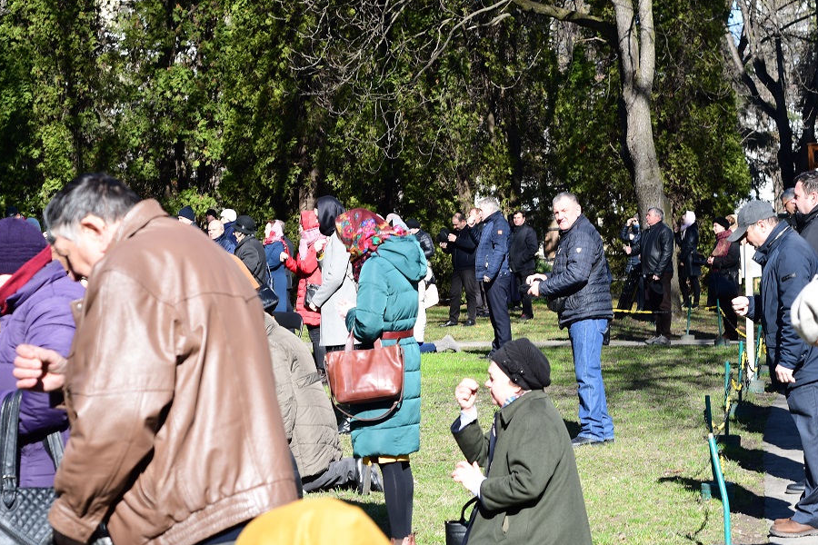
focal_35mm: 100
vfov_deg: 13.7
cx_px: 517
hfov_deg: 20.4
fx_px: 2272
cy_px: 292
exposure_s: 1/200
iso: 100
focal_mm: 50
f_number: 5.6
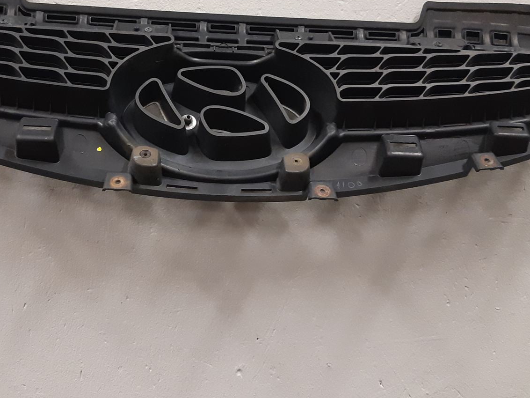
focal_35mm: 47
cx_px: 210
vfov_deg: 30.4
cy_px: 98
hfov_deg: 40.2
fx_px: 720
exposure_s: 1/50
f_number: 1.7
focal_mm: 3.93
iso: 250
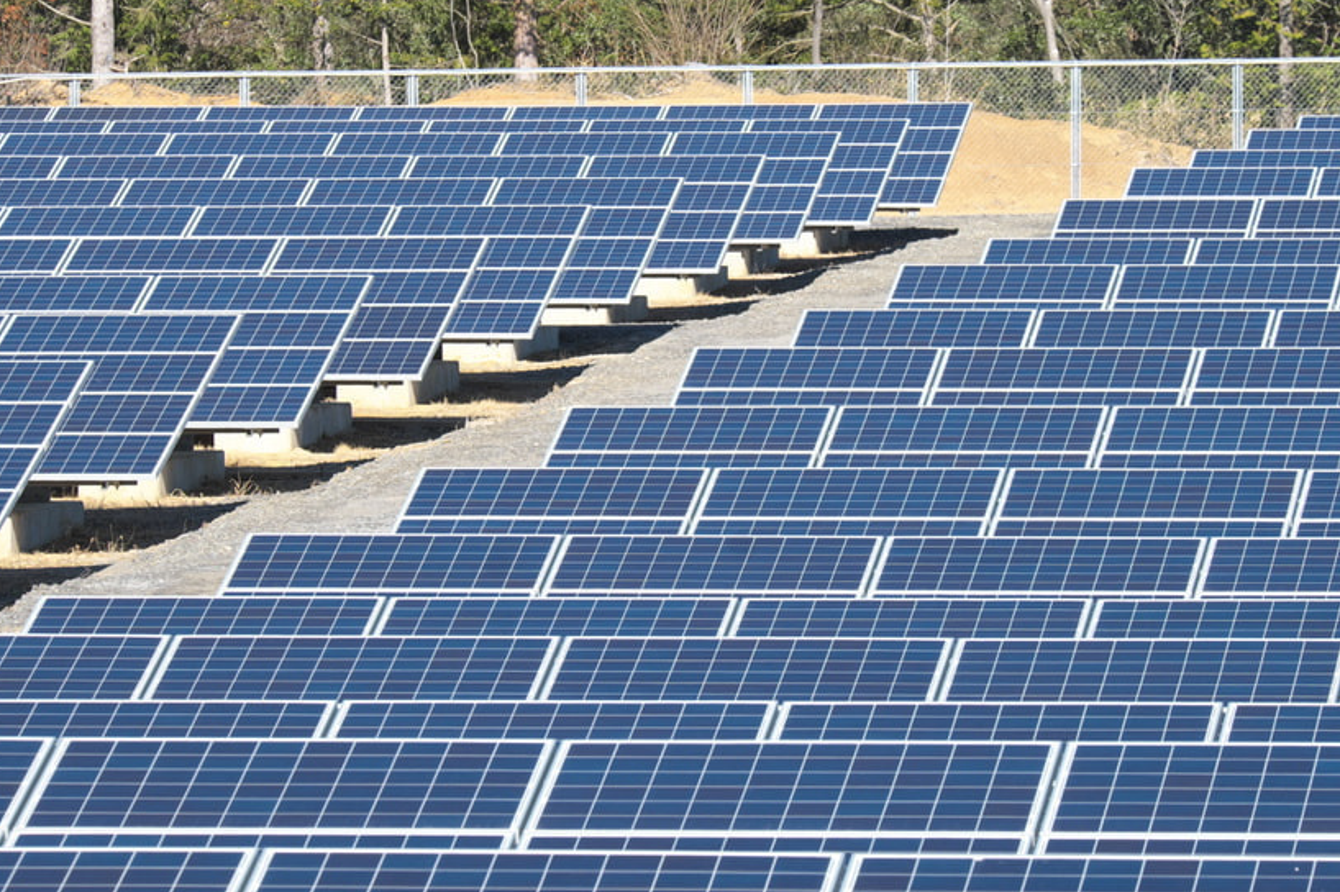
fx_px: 13654
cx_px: 743
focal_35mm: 367
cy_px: 416
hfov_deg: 5.6
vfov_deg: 3.7
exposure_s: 1/160
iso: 200
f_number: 11
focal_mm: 200
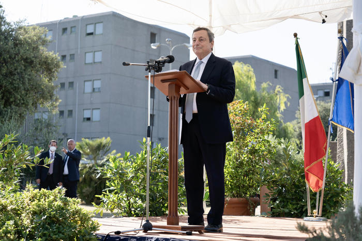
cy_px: 120
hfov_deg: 28.8
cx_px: 181
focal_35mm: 70
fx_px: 704
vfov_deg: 19.5
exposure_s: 1/250
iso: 100
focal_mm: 70
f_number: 5.6
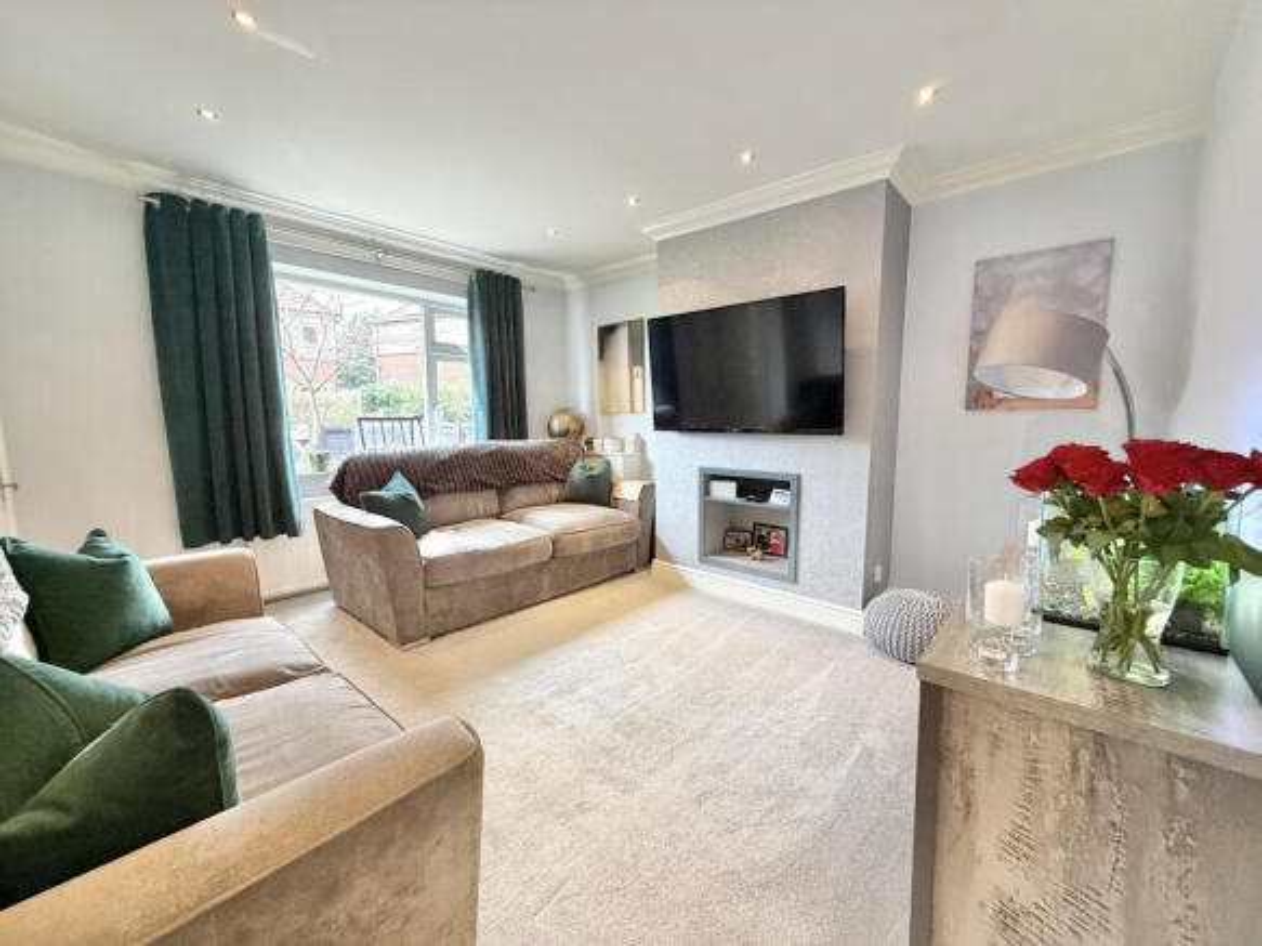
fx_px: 510
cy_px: 473
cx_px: 631
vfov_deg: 85.7
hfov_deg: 102.1
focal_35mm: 14
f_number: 2.2
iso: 400
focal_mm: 2.22
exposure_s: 1/50
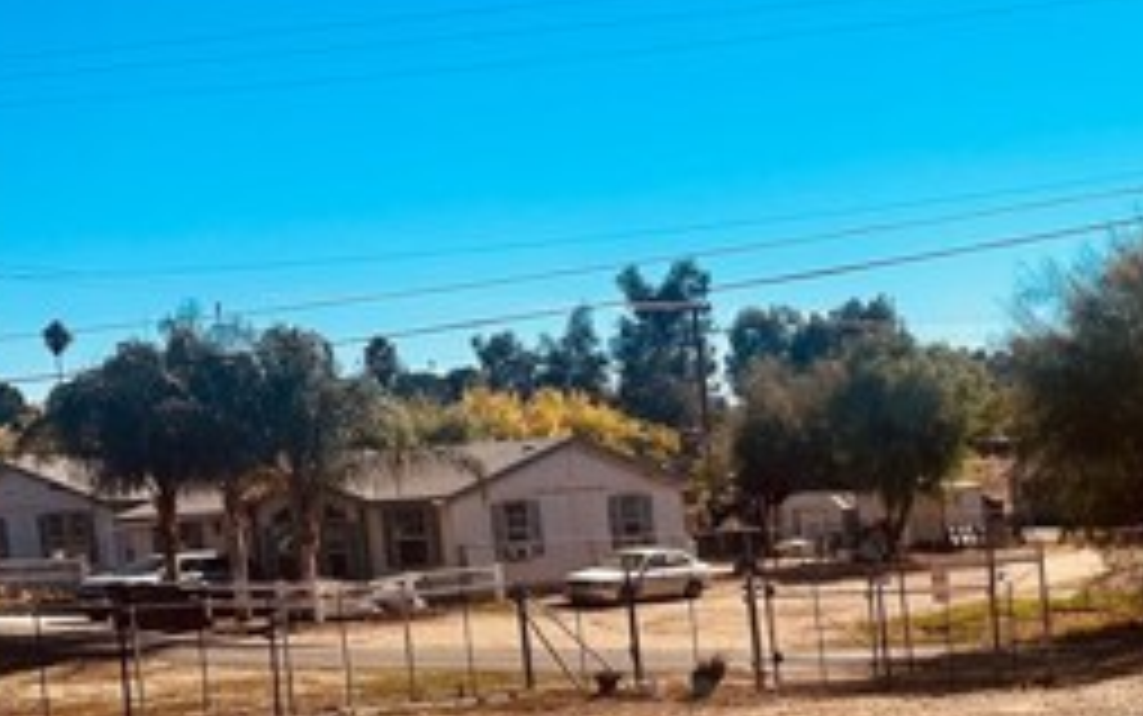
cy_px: 653
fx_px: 1995
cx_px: 1372
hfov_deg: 28.0
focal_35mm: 64
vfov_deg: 19.9
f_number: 1.78
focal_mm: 6.86
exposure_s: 1/5525
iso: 80
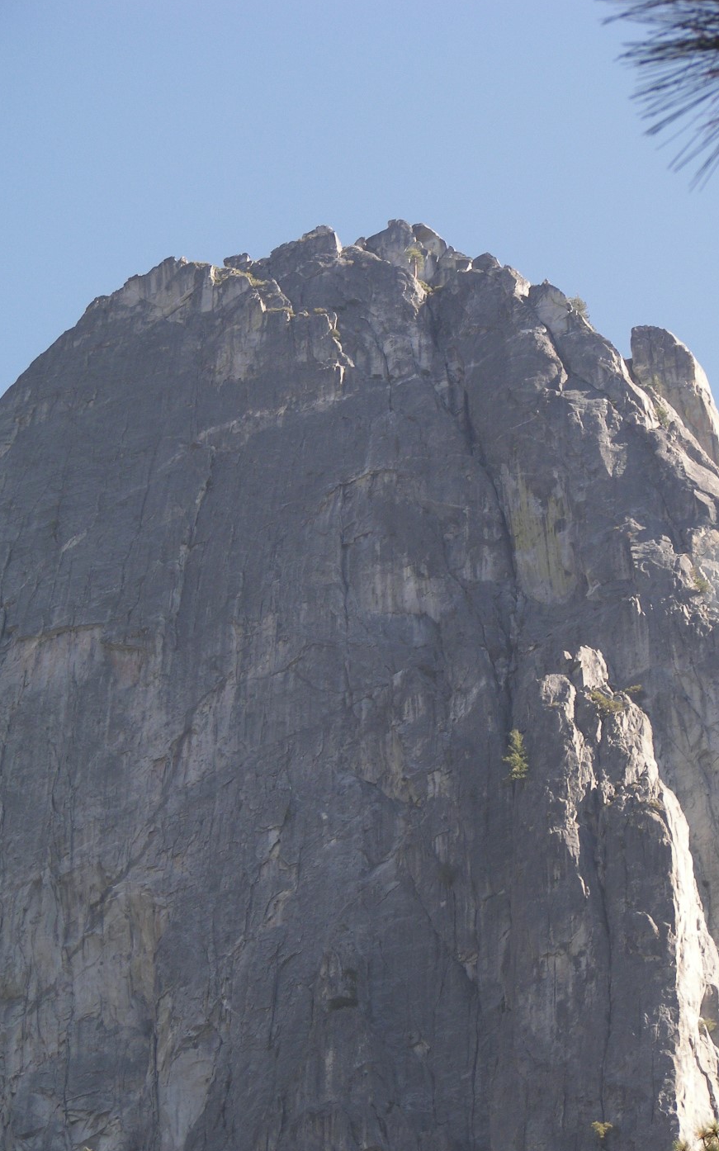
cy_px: 585
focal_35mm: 161
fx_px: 5049
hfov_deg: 8.1
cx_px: 418
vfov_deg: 13.0
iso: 64
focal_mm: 24.4
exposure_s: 1/320
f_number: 3.2
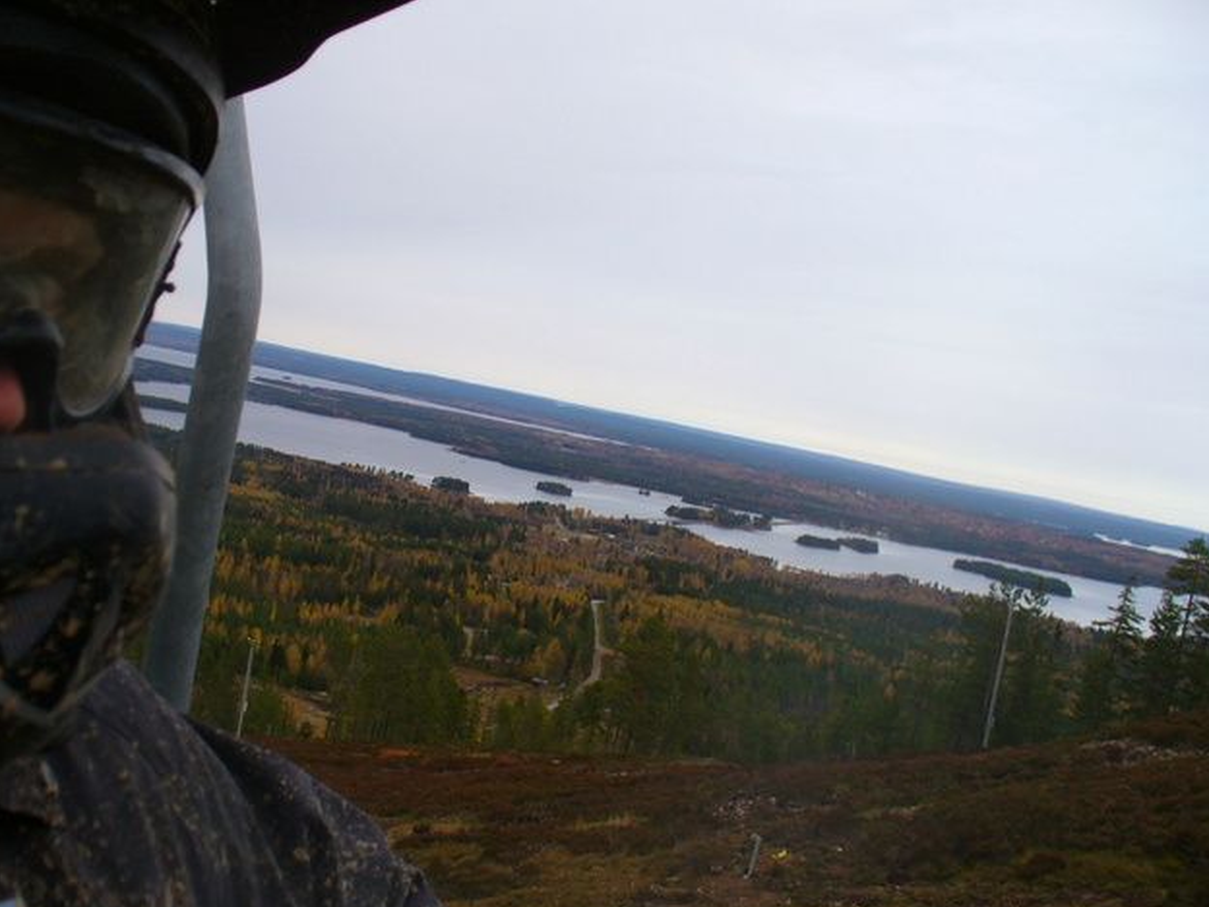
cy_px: 463
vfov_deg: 33.6
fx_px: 1502
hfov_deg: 43.8
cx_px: 532
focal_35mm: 43
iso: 64
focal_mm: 6.1
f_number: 2.8
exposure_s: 1/160
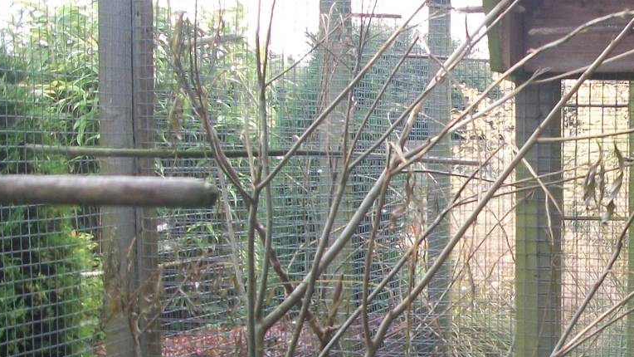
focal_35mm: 73
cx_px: 572
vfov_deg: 16.4
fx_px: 1227
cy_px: 272
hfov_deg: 27.9
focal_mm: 5.7
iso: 80
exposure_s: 1/160
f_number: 2.9
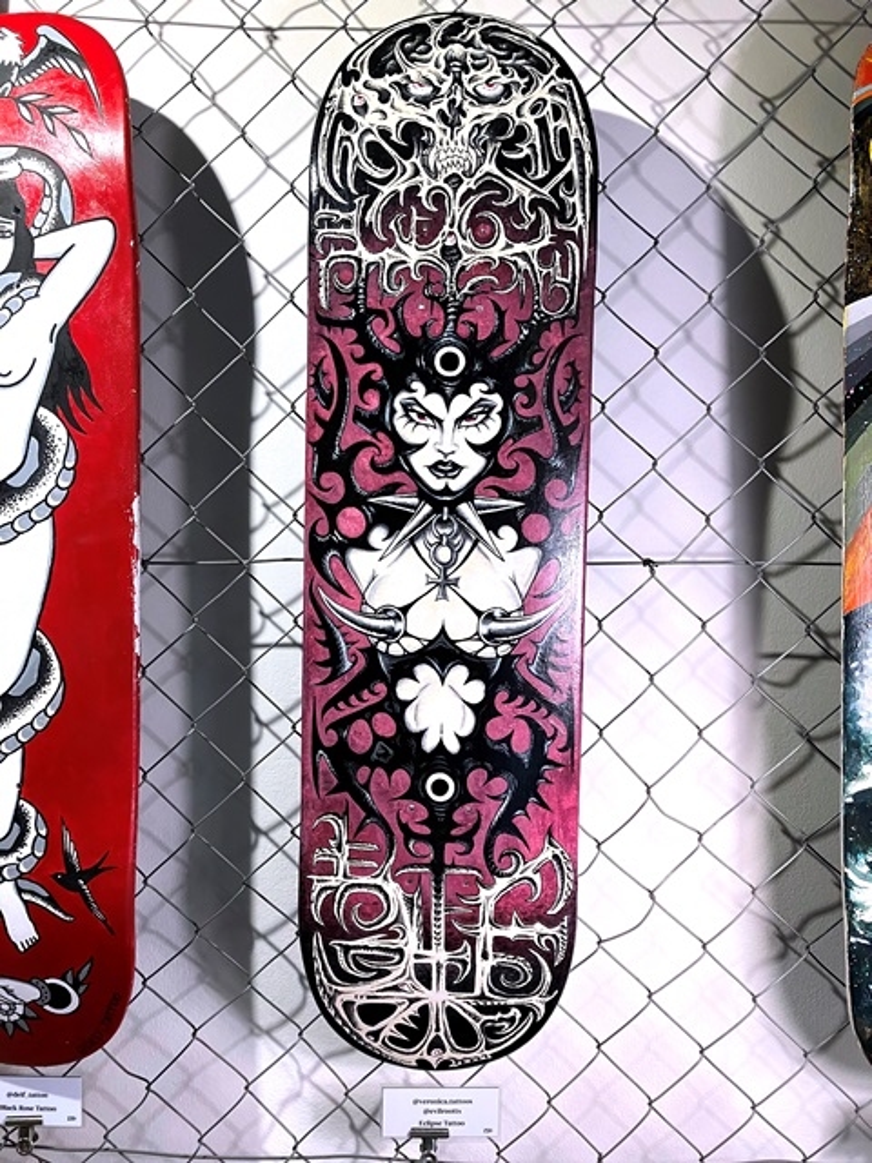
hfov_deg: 49.7
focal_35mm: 28
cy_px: 582
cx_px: 436
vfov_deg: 63.4
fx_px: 940
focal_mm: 3.99
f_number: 1.8
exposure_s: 1/50
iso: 80
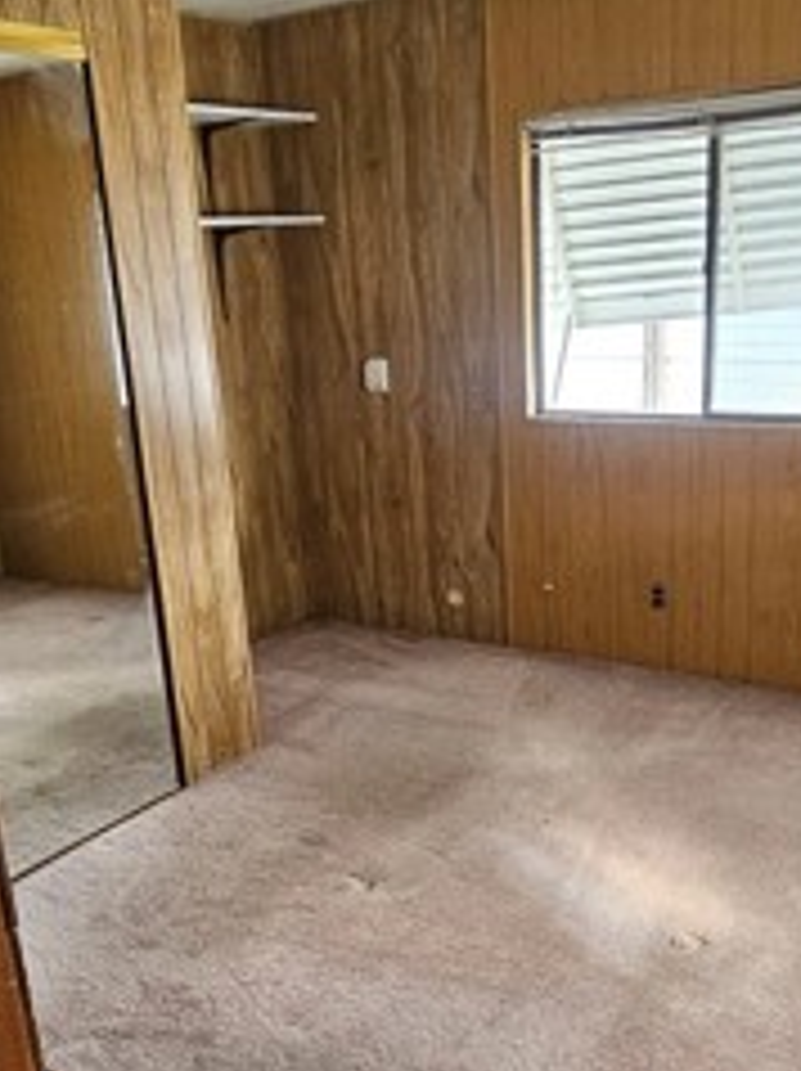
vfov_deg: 52.3
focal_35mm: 35
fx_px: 1082
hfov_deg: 40.6
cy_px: 639
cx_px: 428
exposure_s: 1/40
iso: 320
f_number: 2.2
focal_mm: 2.2
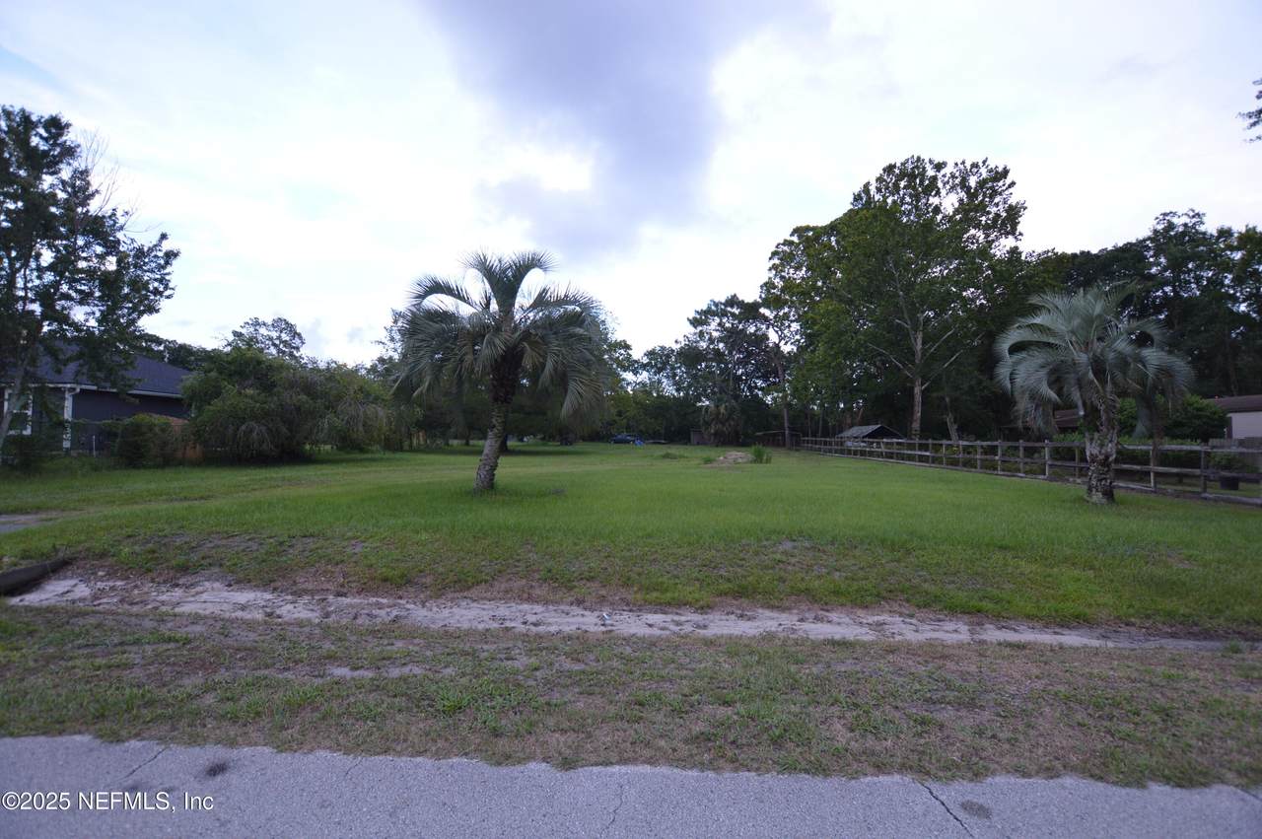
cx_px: 631
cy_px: 420
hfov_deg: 100.4
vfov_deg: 77.2
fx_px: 525
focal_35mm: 15
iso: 400
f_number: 5
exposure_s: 1/100
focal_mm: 10
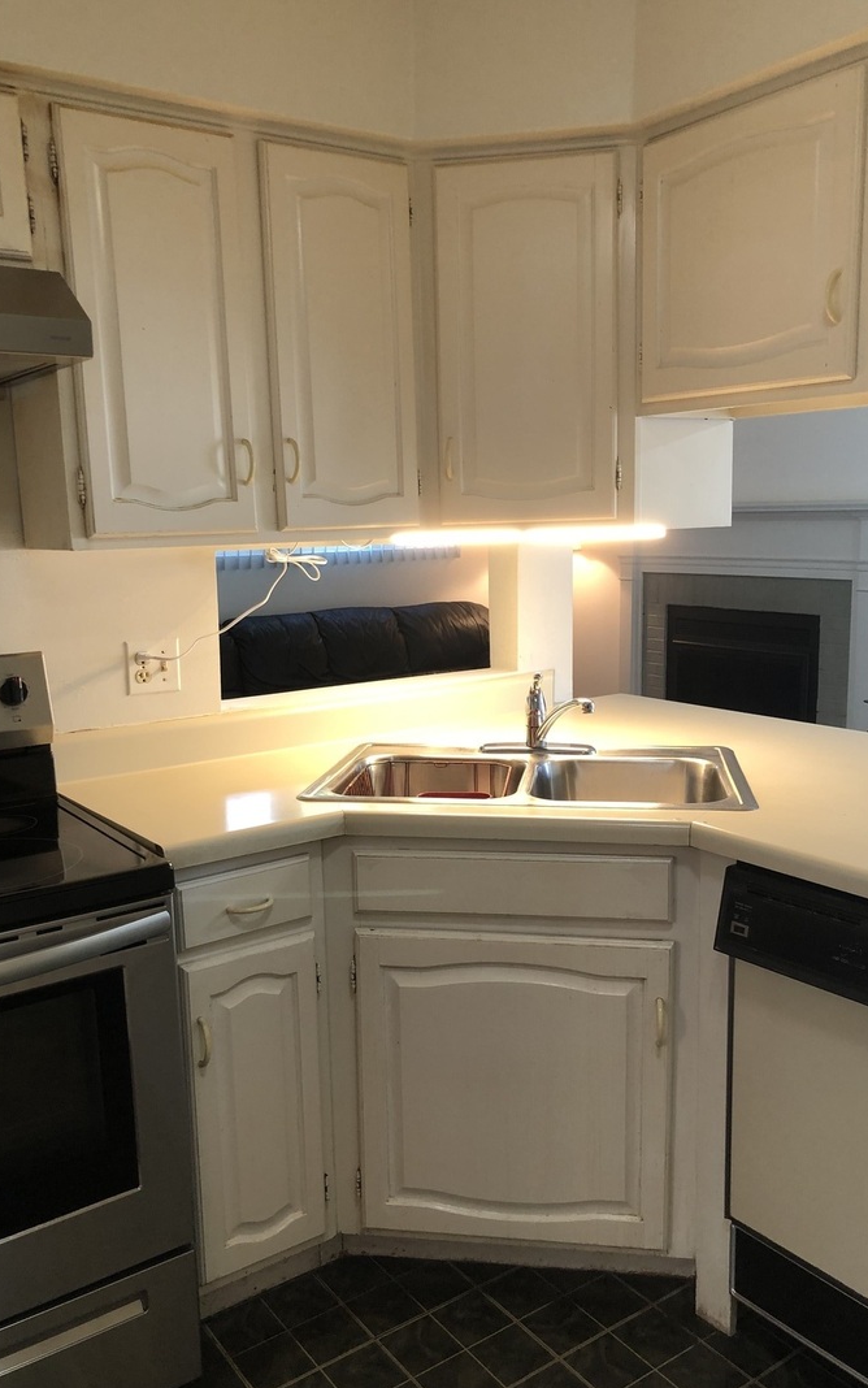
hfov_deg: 41.9
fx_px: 1135
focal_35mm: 30
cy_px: 700
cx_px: 426
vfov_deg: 62.9
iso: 40
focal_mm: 3.99
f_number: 1.8
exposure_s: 1/24
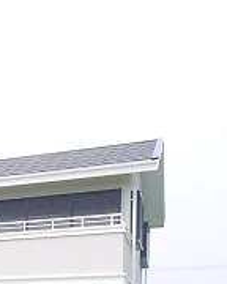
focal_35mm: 85
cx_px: -388
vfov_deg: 20.9
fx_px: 714
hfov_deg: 12.2
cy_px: 347
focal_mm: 7
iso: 160
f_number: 7.1
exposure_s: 1/250
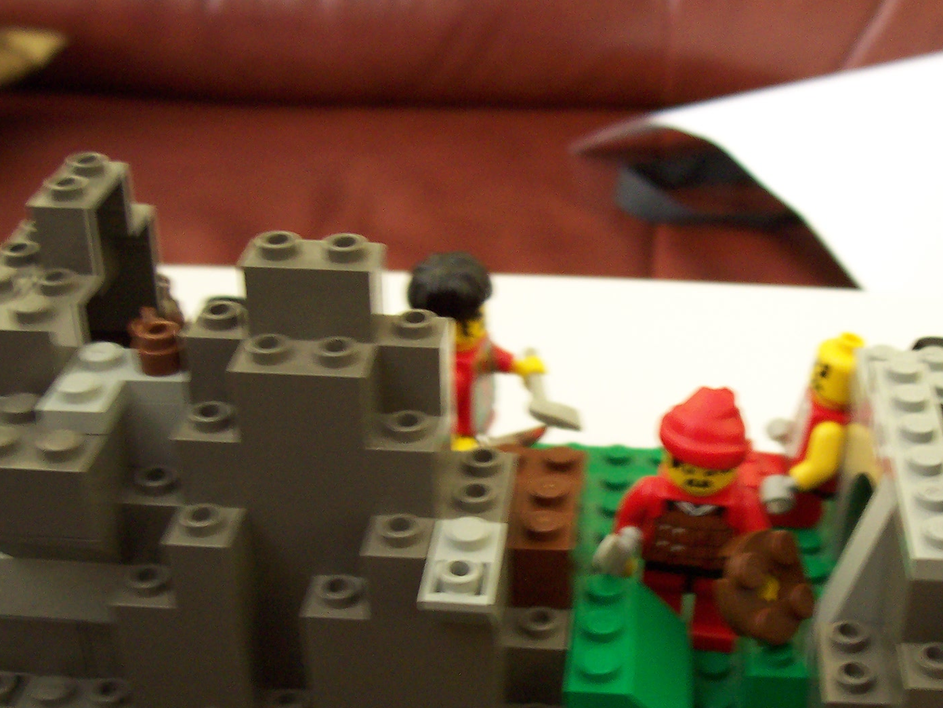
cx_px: 648
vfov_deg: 26.9
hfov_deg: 35.1
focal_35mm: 54
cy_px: 463
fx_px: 1471
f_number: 2.8
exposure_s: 1/8
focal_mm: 5.6
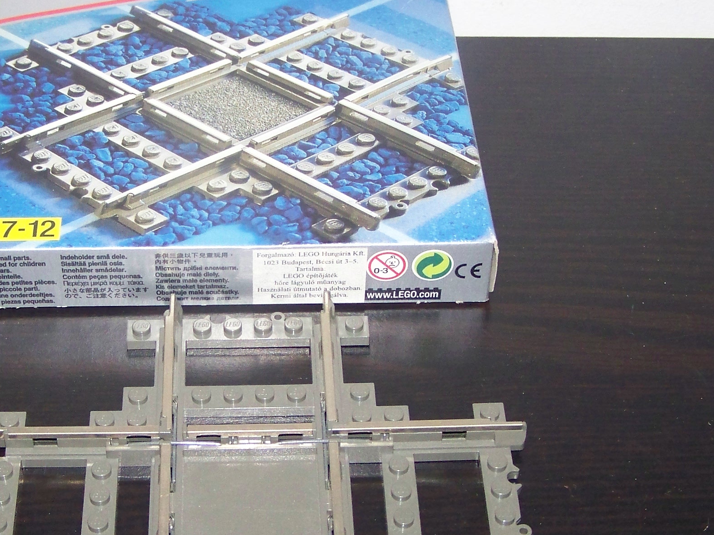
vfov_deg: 19.9
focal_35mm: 74
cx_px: 240
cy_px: 303
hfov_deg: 26.2
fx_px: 1526
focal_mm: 6.3
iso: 200
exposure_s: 1/30
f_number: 2.8
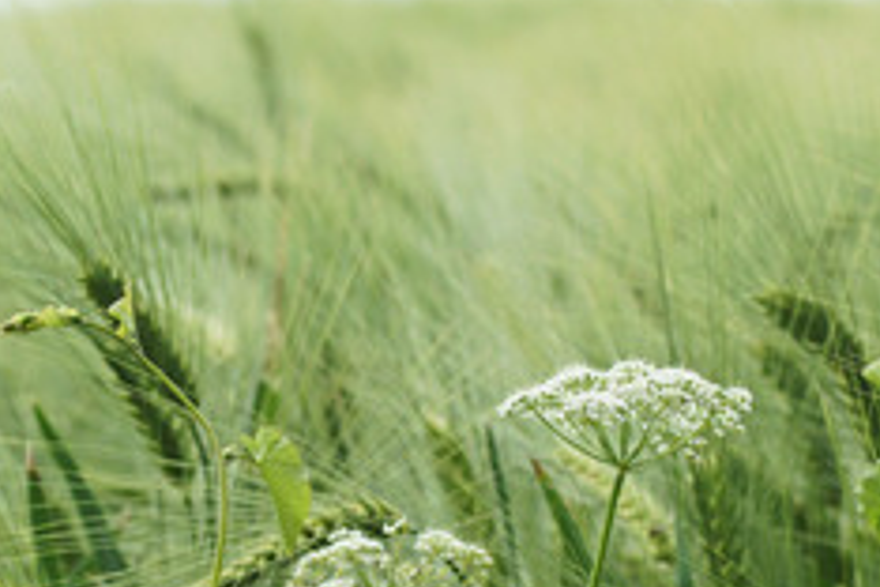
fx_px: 5035
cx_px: 214
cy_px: 433
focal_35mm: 206
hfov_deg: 10.0
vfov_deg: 6.7
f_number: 5.6
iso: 200
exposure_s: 1/500
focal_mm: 70
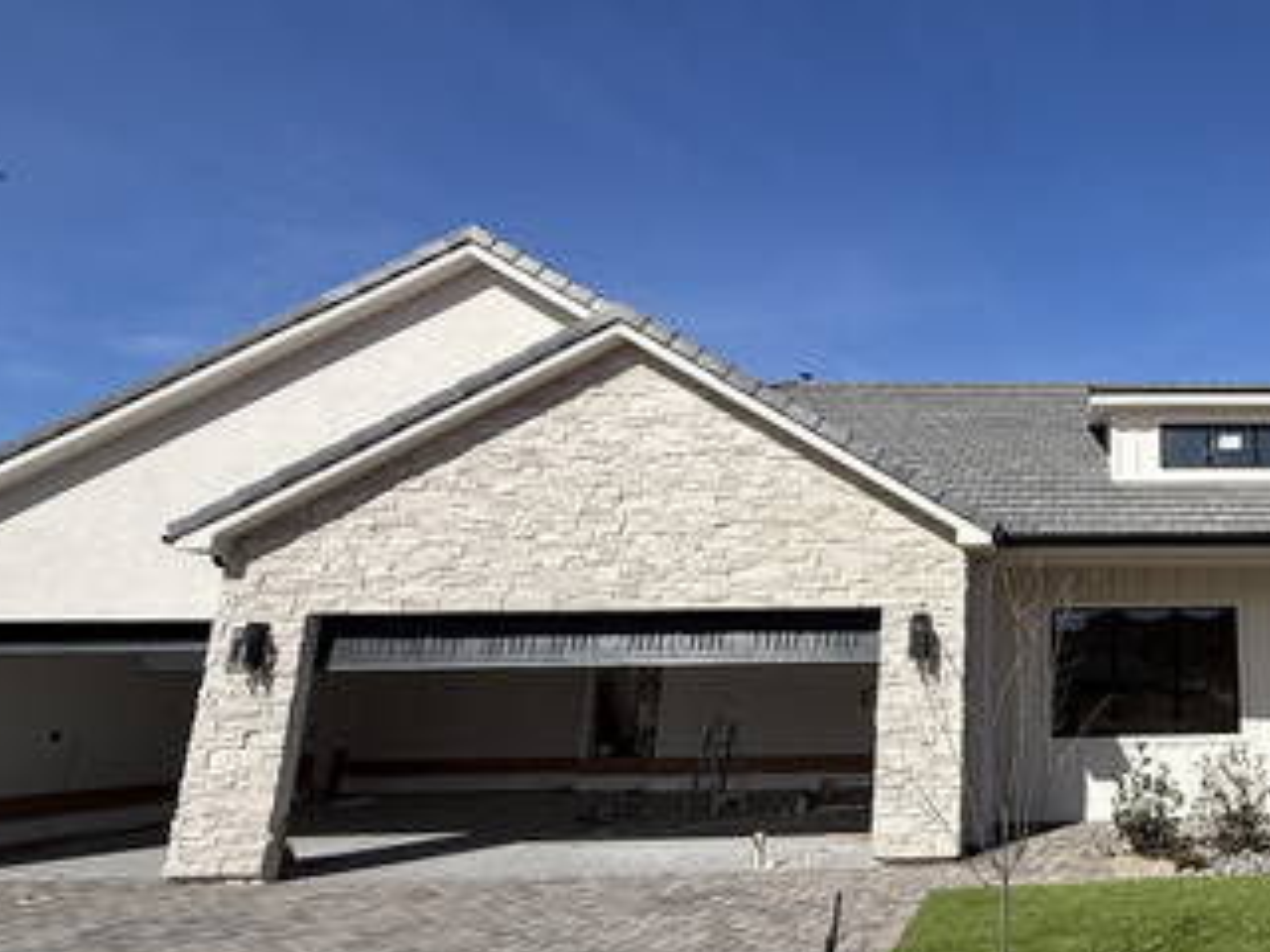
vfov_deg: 49.7
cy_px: 440
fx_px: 1027
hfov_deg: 55.1
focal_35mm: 28
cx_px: 1143
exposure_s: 1/3891
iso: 50
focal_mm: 2.22
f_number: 2.2
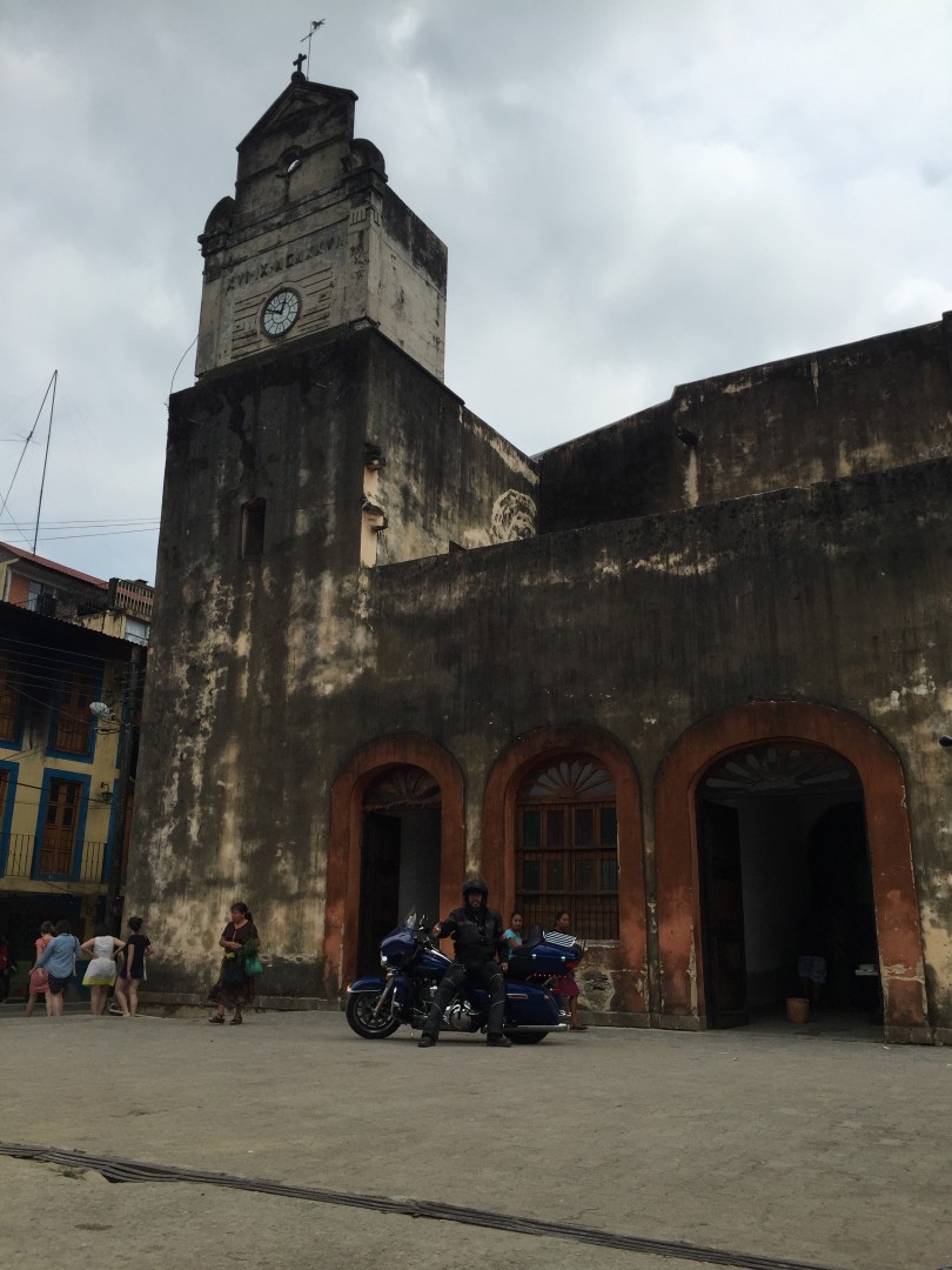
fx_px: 1063
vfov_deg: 61.7
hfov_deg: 48.2
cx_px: 476
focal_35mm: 29
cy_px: 635
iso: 32
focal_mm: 4.15
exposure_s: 1/3597
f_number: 2.2
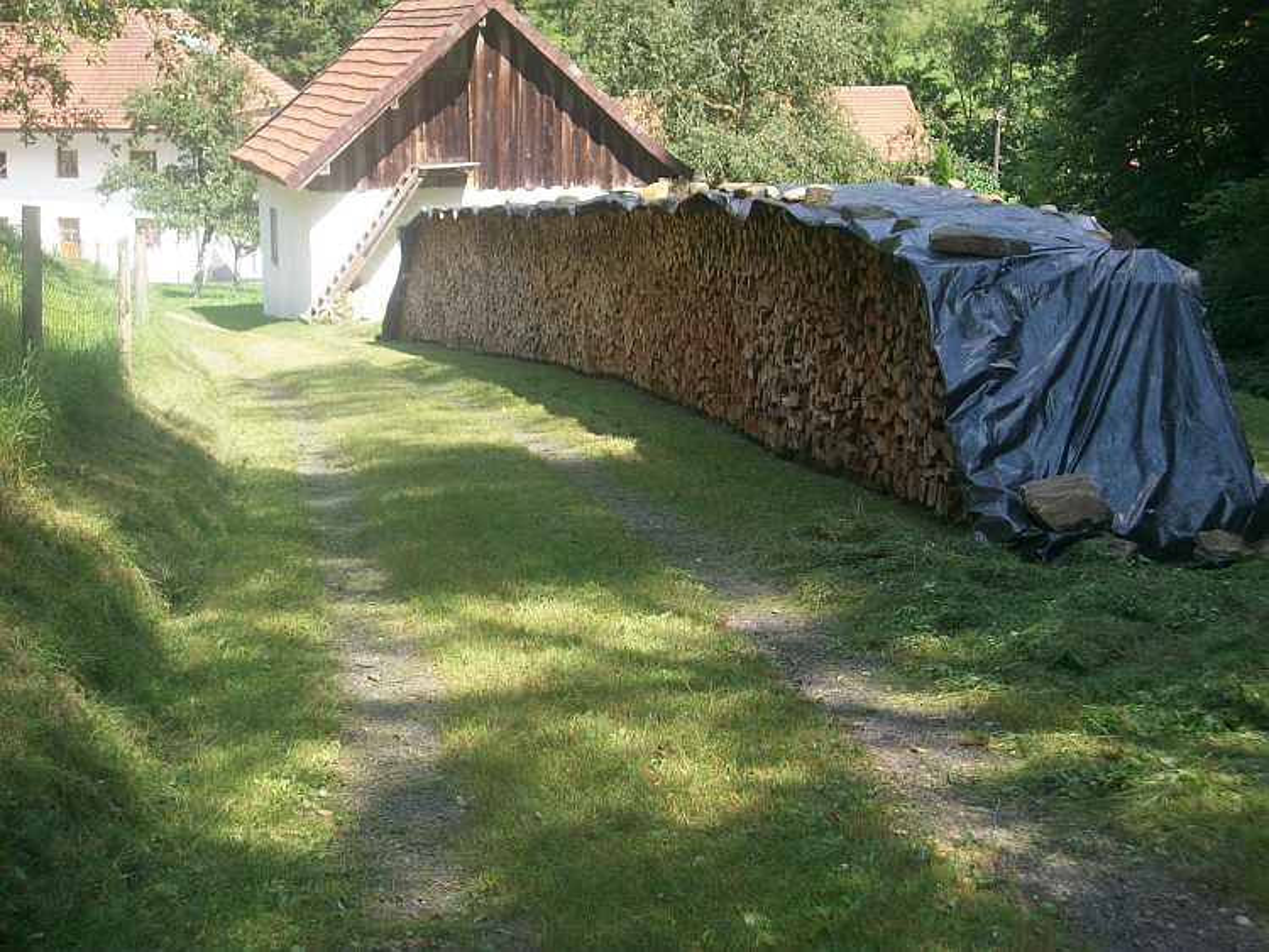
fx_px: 2237
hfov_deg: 31.7
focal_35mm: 61
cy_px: 476
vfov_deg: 24.0
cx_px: 634
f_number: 4.1
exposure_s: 1/178
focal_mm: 11
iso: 80
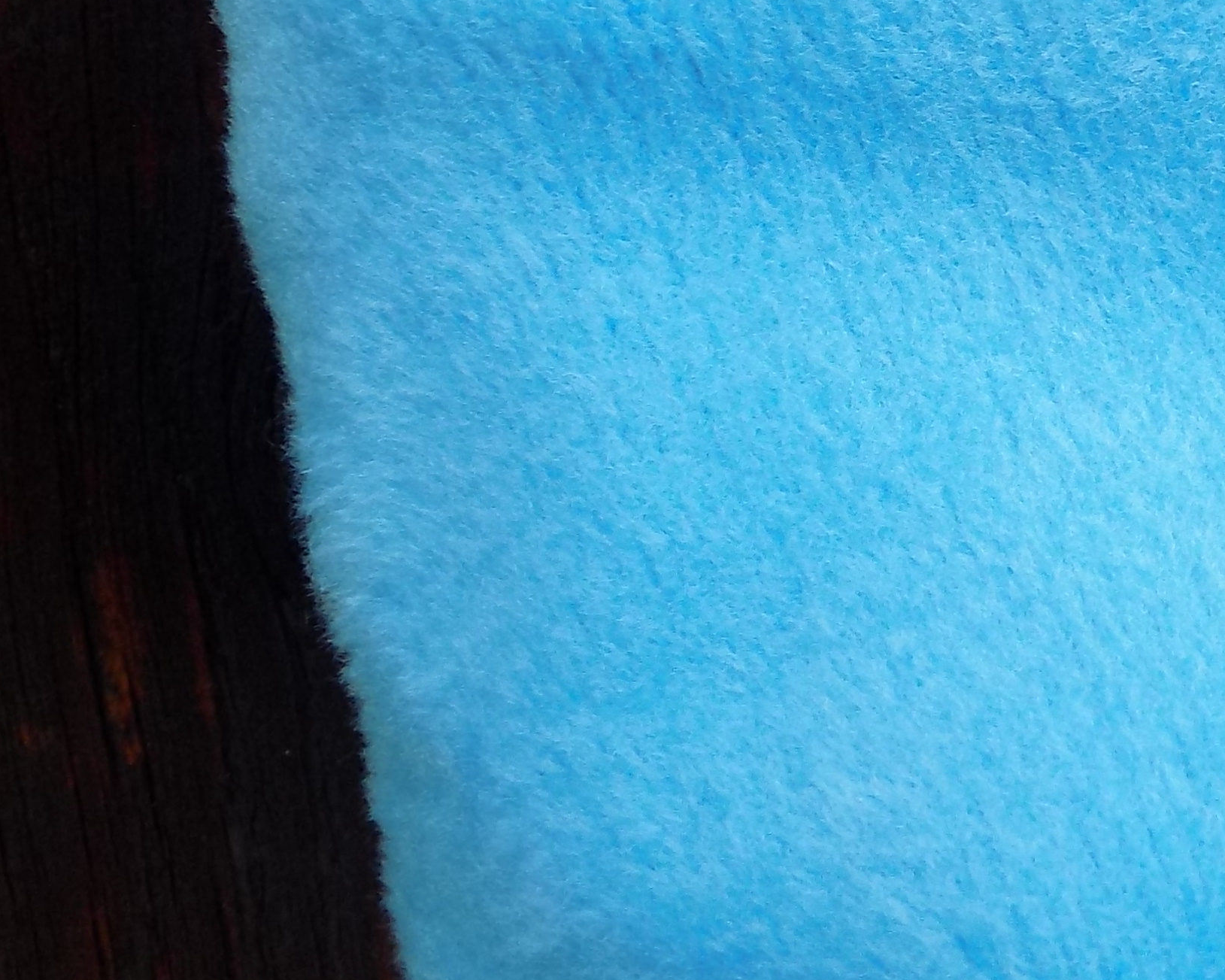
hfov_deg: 26.5
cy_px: 107
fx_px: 2574
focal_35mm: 71
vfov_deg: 21.1
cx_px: 864
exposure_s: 1/100
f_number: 3.1
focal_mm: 4
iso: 80
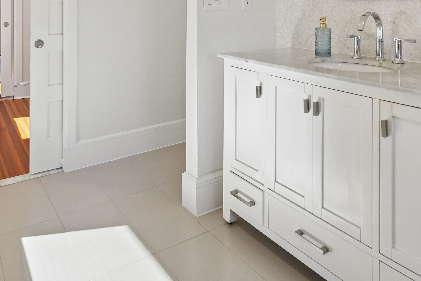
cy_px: 22
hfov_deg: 61.9
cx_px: 214
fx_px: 351
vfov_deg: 40.0
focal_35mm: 30
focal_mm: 16
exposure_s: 1/60
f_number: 8
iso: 400
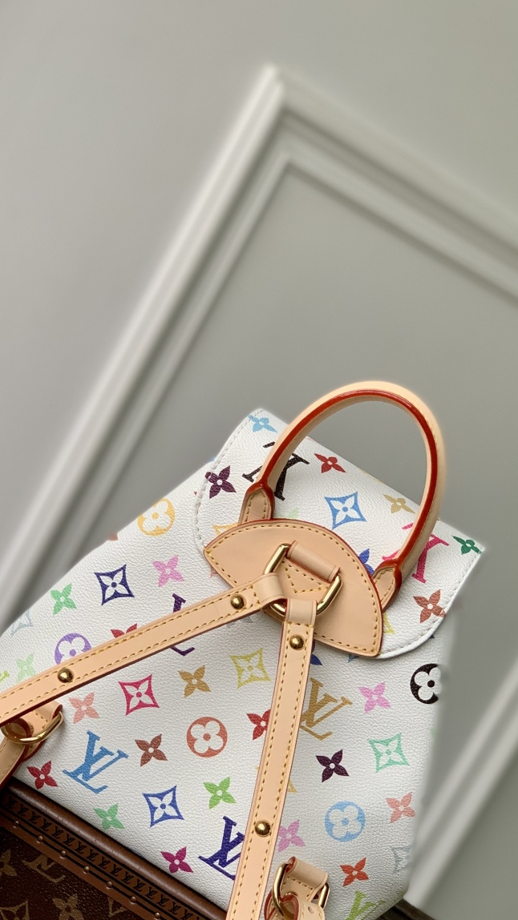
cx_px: 213
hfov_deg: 17.0
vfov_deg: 29.6
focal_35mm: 71
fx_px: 1734
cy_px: 567
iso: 80
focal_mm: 6
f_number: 2.4
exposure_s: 1/122
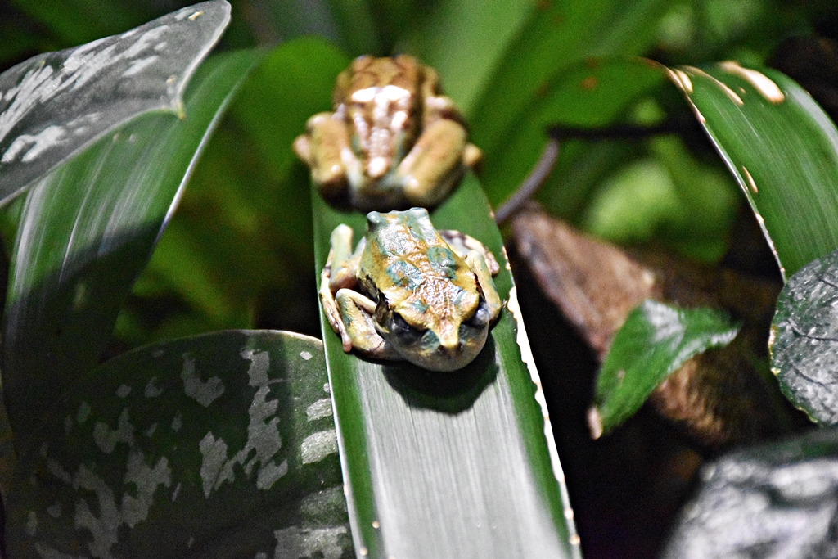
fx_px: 4889
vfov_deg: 6.5
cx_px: 419
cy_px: 280
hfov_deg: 9.8
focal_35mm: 210
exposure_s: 1/125
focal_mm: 140
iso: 12800
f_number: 5.6
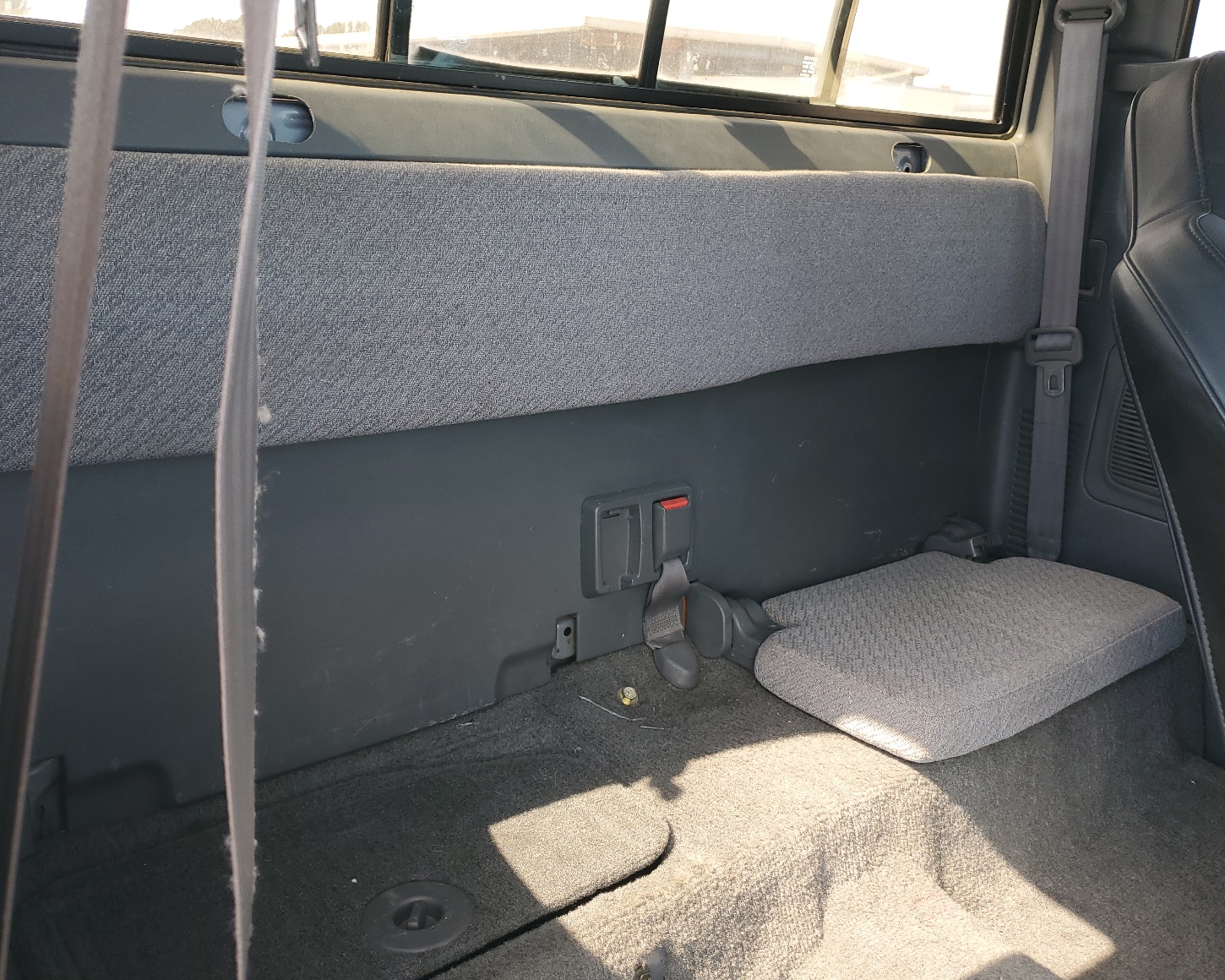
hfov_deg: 62.2
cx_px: 614
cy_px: 498
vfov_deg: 51.5
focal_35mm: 28
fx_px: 1015
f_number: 1.5
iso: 50
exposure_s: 1/132
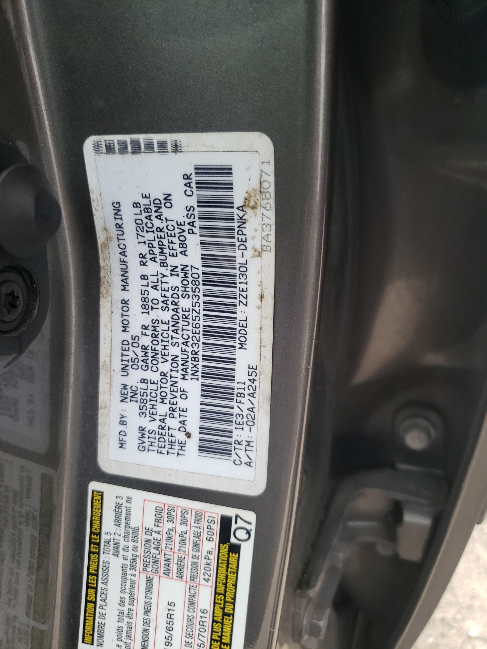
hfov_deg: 53.1
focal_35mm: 26
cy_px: 324
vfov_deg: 67.3
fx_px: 488
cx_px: 244
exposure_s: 1/120
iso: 64
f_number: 1.5
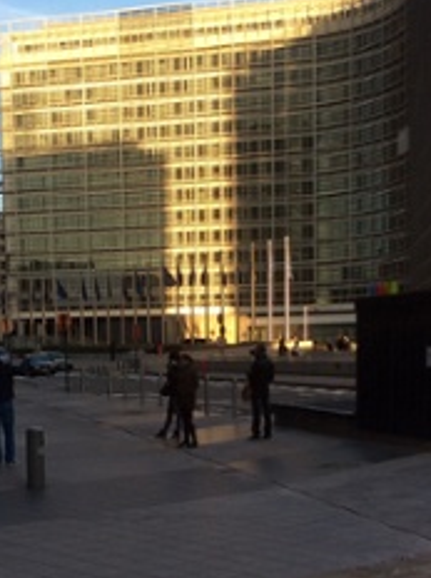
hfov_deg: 25.1
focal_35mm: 58
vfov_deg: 33.0
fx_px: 966
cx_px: 169
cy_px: 386
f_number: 2.4
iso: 32
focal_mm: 3.3
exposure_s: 1/325
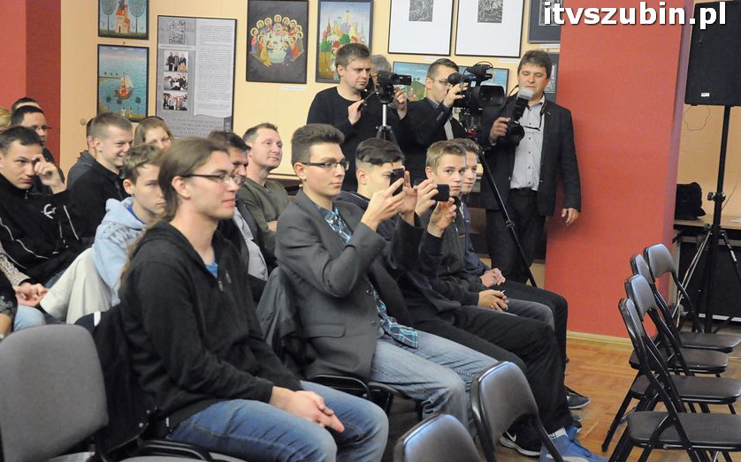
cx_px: 367
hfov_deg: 33.0
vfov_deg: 20.9
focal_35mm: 62
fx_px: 1252
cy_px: 236
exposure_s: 1/60
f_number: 4.5
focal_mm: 40
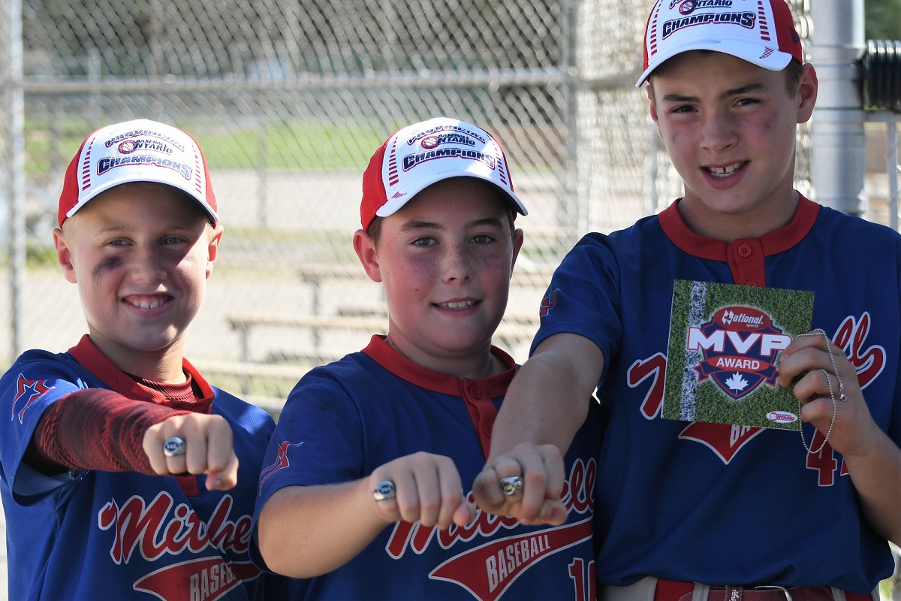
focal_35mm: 105
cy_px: 300
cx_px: 450
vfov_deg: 13.0
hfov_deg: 19.5
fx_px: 2628
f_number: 5
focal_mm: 70
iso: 400
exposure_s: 1/1000
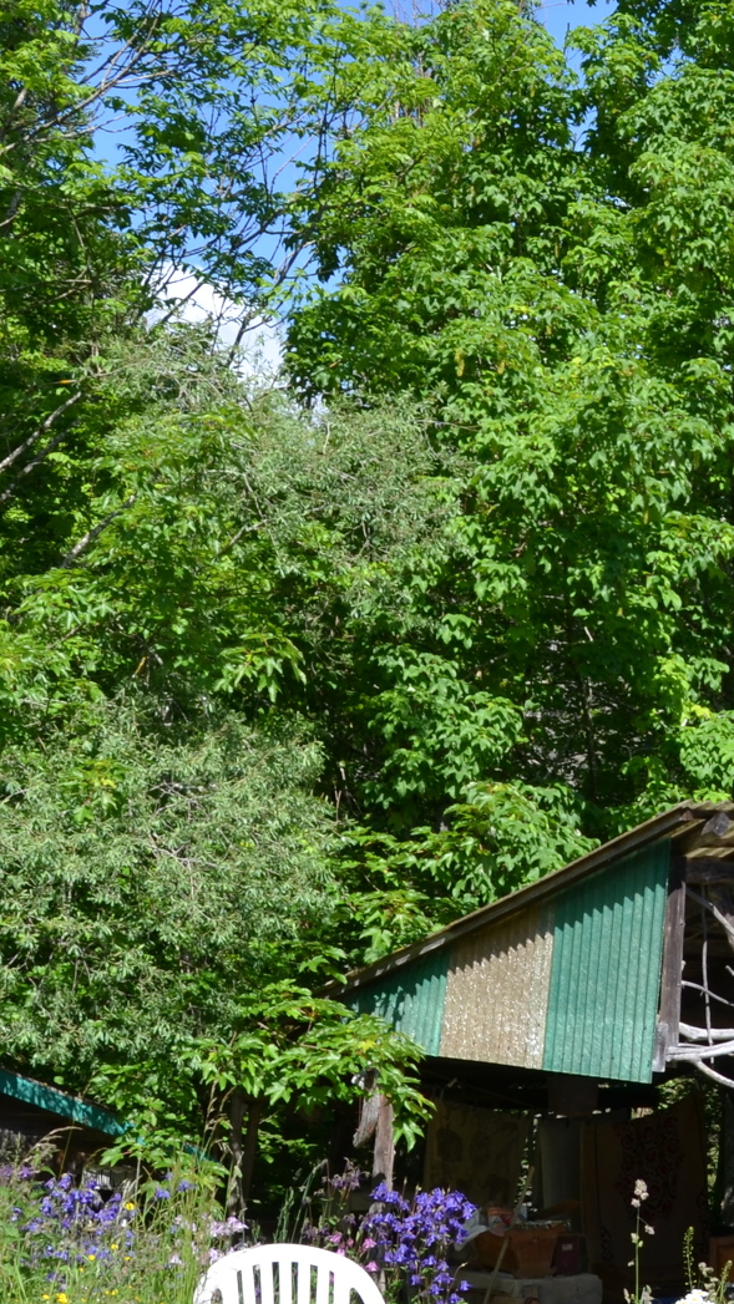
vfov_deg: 30.6
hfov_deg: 16.4
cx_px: 996
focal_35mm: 69
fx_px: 2387
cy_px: 650
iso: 160
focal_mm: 18
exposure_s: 1/250
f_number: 8
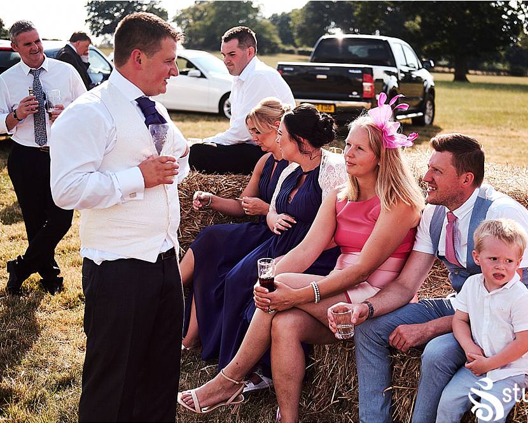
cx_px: 313
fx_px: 938
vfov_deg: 25.4
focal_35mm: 60
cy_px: 212
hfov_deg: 31.4
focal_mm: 35
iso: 400
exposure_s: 1/5000
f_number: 2.2
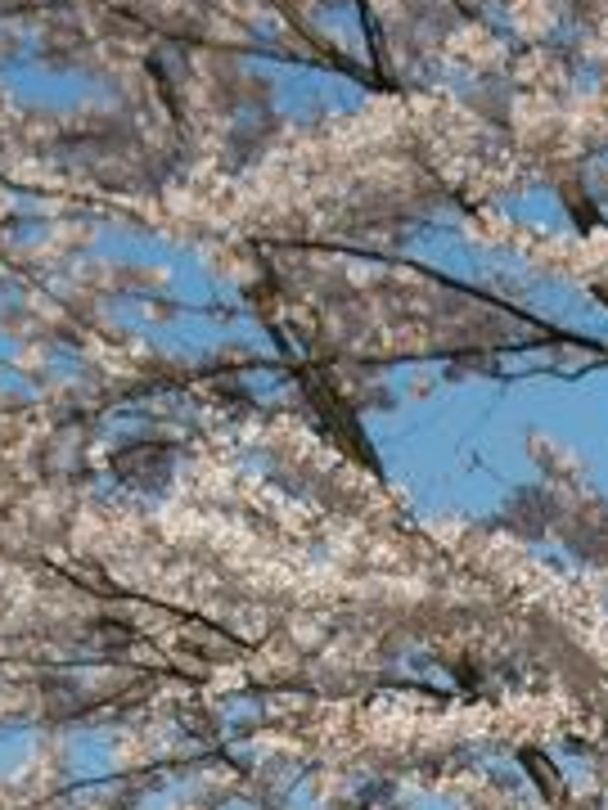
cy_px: 1264
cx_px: 838
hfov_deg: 8.1
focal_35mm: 180
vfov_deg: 10.6
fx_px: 4209
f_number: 9
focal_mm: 35
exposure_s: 1/320
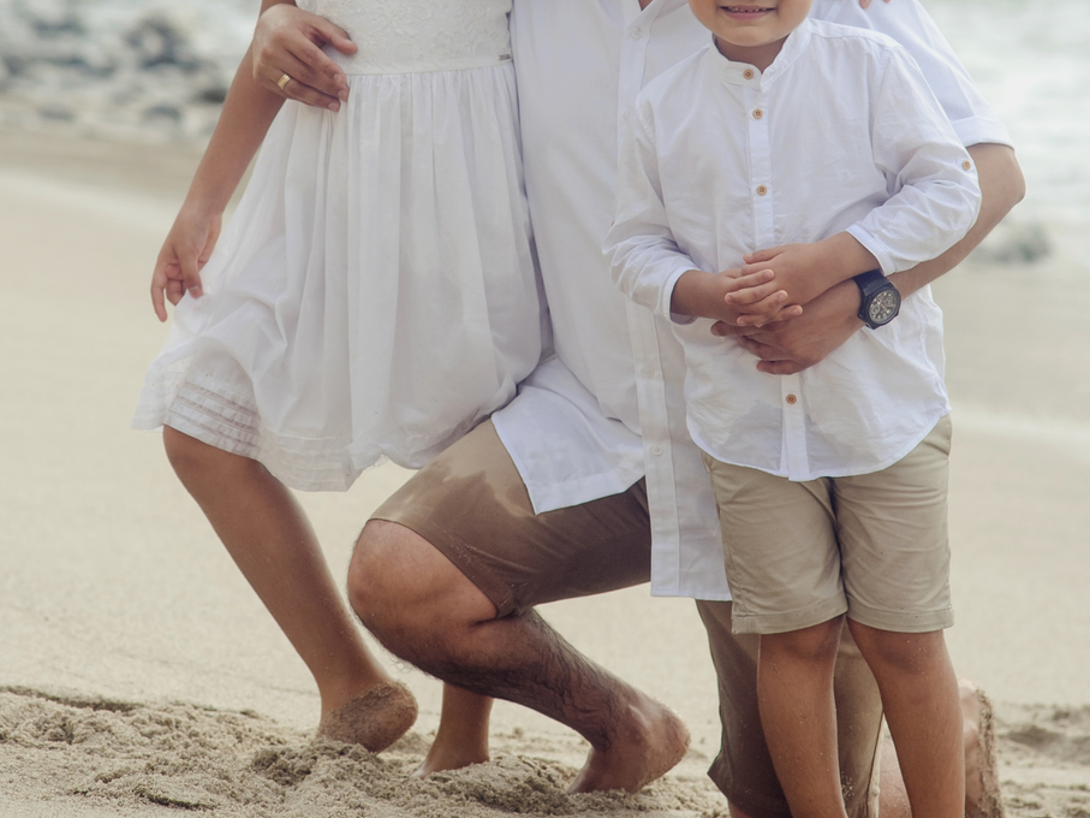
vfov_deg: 5.8
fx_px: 8123
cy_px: 103
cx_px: 511
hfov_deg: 7.7
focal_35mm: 258
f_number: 5.6
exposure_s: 1/640
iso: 200
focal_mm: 135
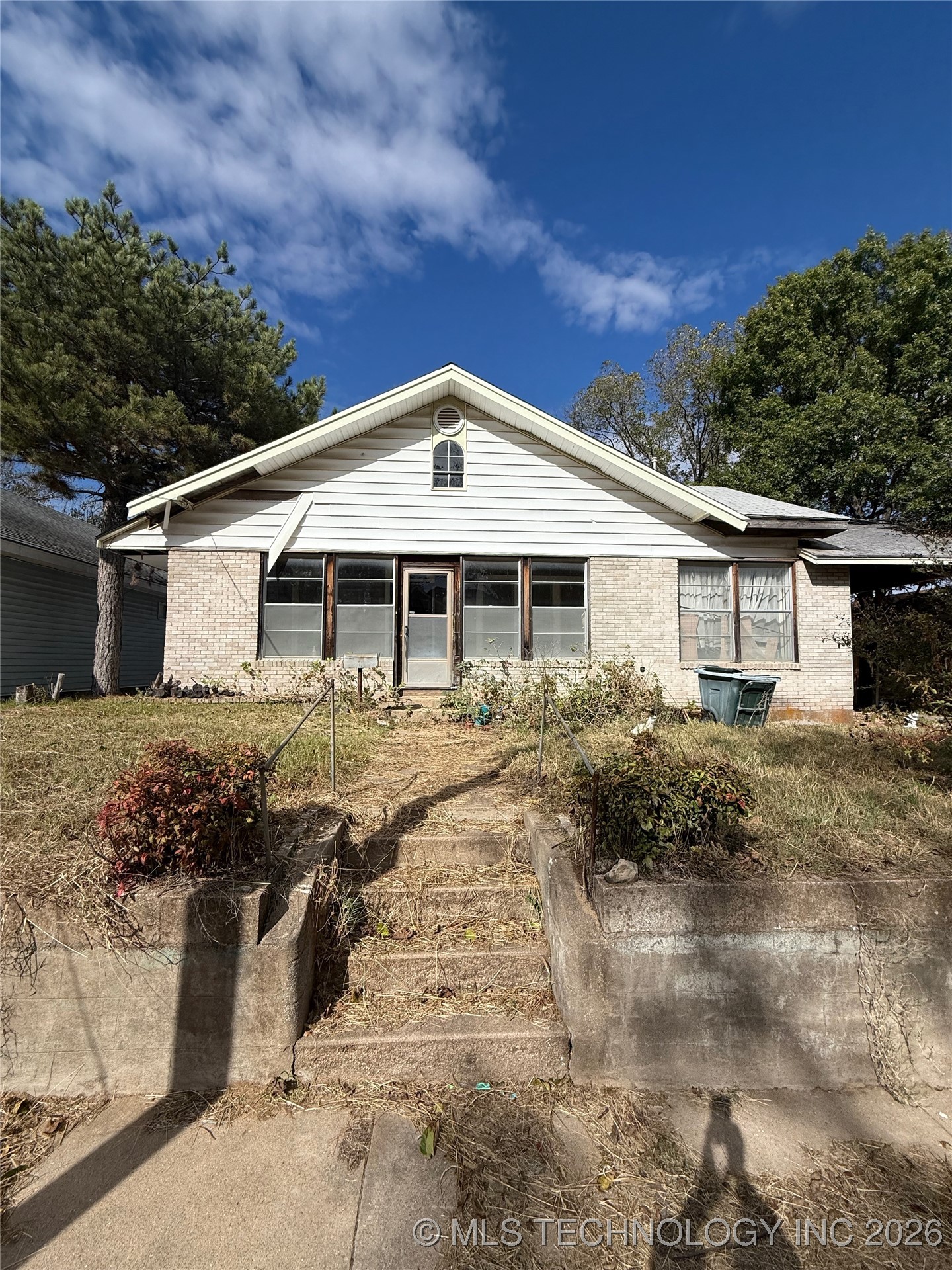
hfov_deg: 85.7
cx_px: 476
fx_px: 513
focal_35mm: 14
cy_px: 635
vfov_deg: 102.1
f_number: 2.2
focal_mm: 2.22
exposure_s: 1/6173
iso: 64
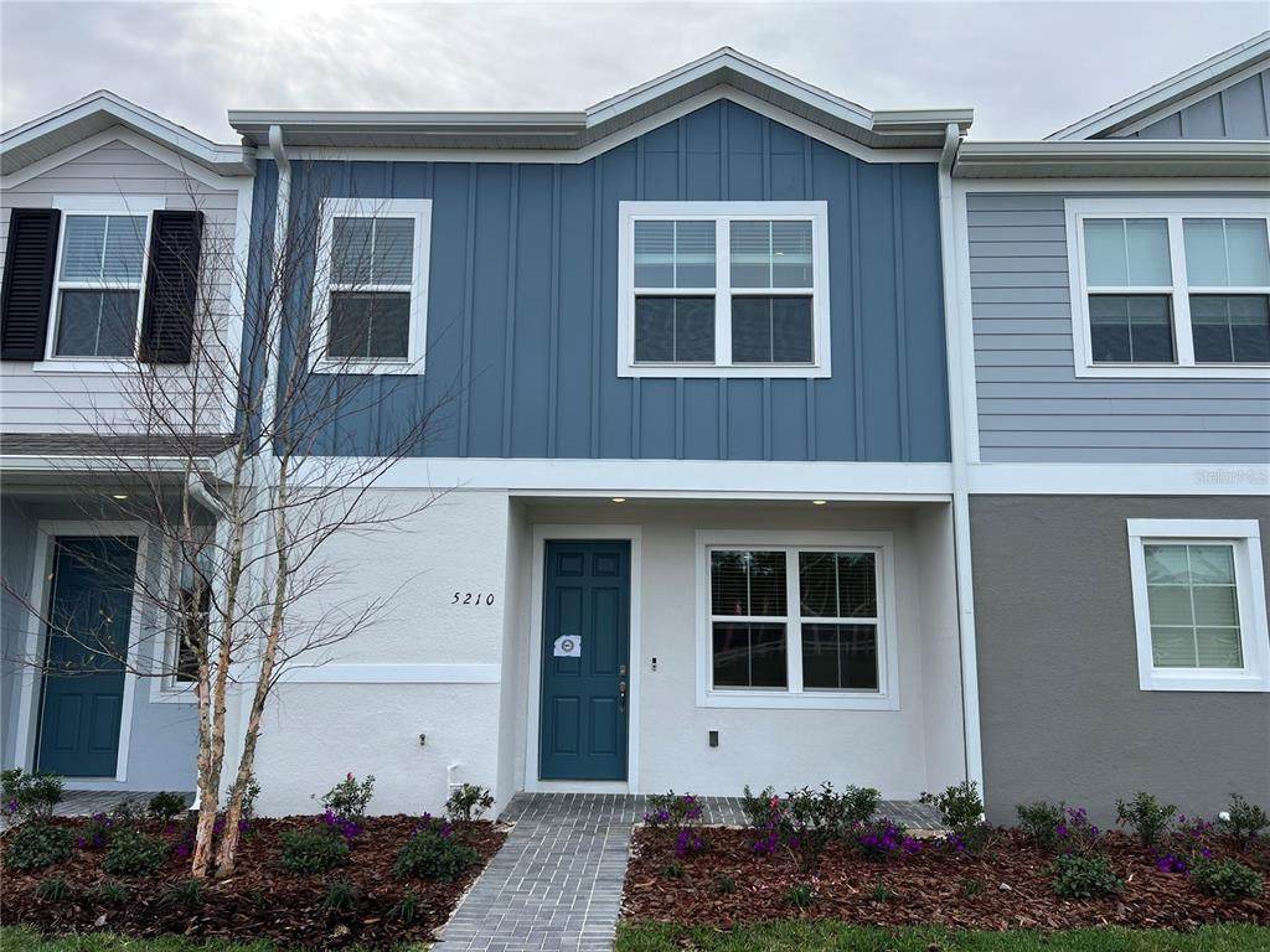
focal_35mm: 26
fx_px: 954
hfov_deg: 67.3
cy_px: 476
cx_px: 635
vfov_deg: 53.1
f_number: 1.5
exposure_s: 1/2353
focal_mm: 5.7
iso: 50
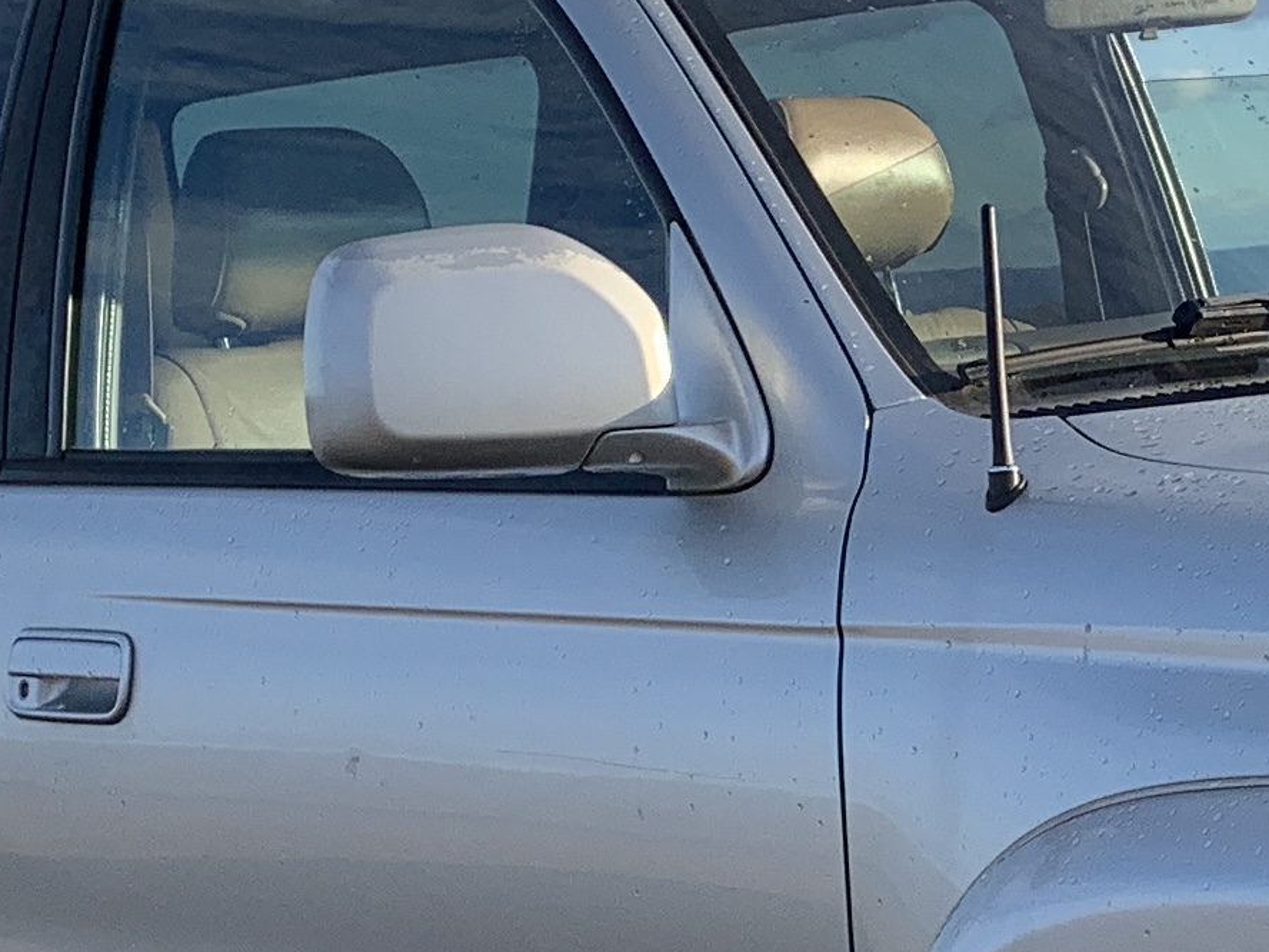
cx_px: 1243
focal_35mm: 118
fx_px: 4326
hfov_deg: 16.4
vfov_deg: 12.6
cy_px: 519
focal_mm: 4.25
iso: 25
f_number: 1.8
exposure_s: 1/1368
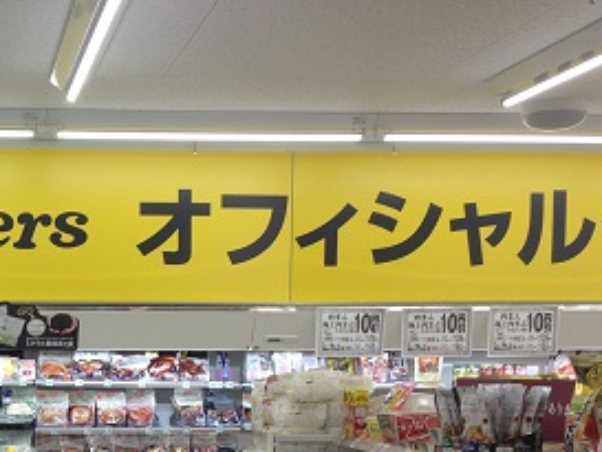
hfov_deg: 26.3
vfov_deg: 20.0
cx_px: 37
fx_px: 1235
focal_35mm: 71
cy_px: 462
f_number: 2.4
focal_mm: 4.12
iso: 50
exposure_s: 1/60
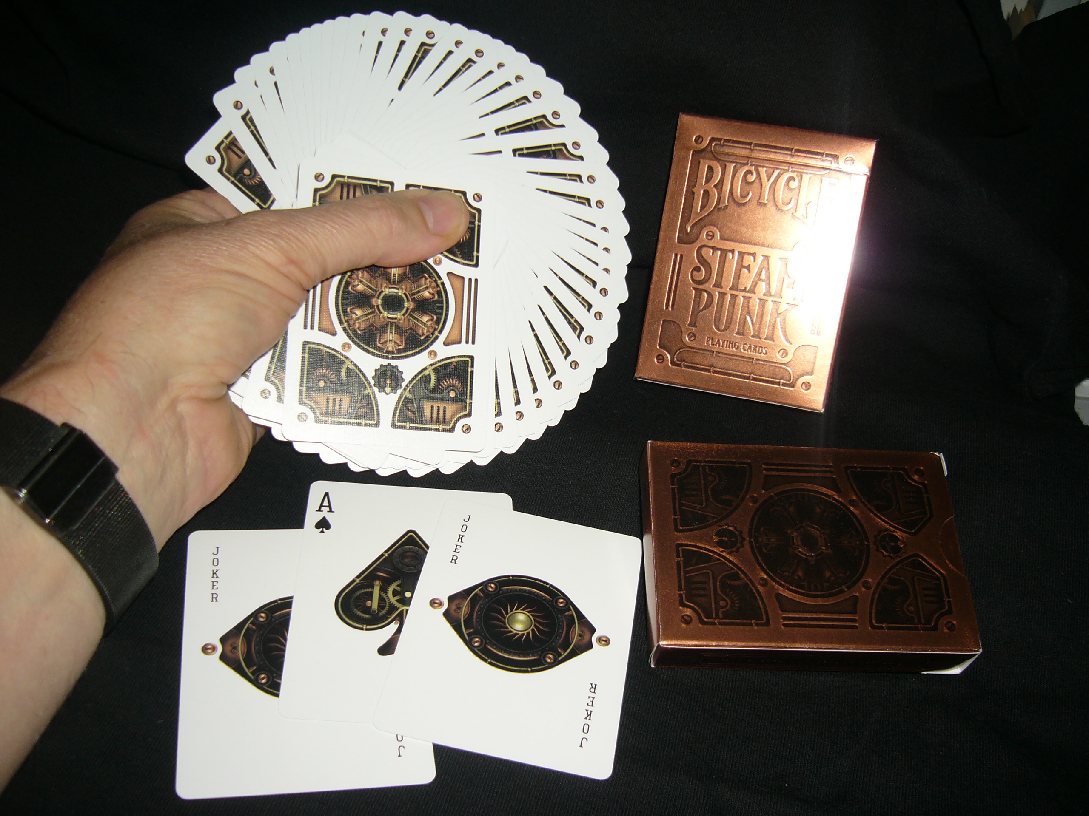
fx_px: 1101
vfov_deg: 40.7
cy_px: 408
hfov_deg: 52.6
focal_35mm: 35
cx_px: 544
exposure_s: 1/60
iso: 80
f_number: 2.8
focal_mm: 5.8
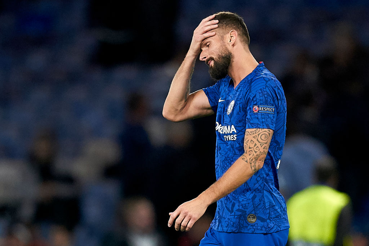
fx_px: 6150
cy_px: 123
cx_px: 184
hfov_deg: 3.4
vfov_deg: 2.3
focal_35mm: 600
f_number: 2.8
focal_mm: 400
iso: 2000
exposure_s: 1/2000
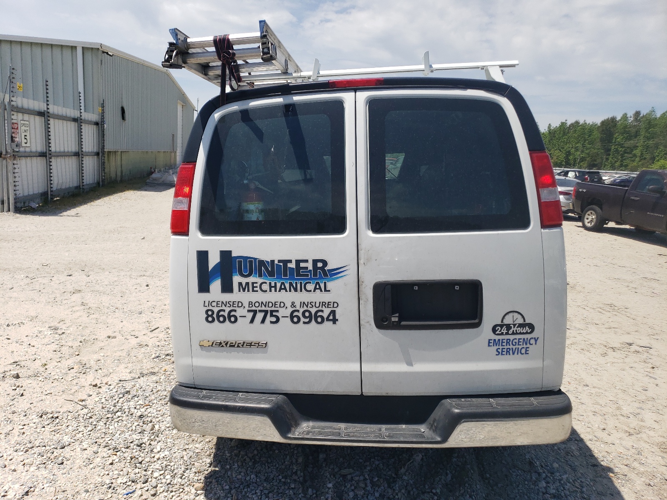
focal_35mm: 26
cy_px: 250
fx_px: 501
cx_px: 334
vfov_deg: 53.1
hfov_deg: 67.3
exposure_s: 1/5000
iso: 50
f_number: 1.5
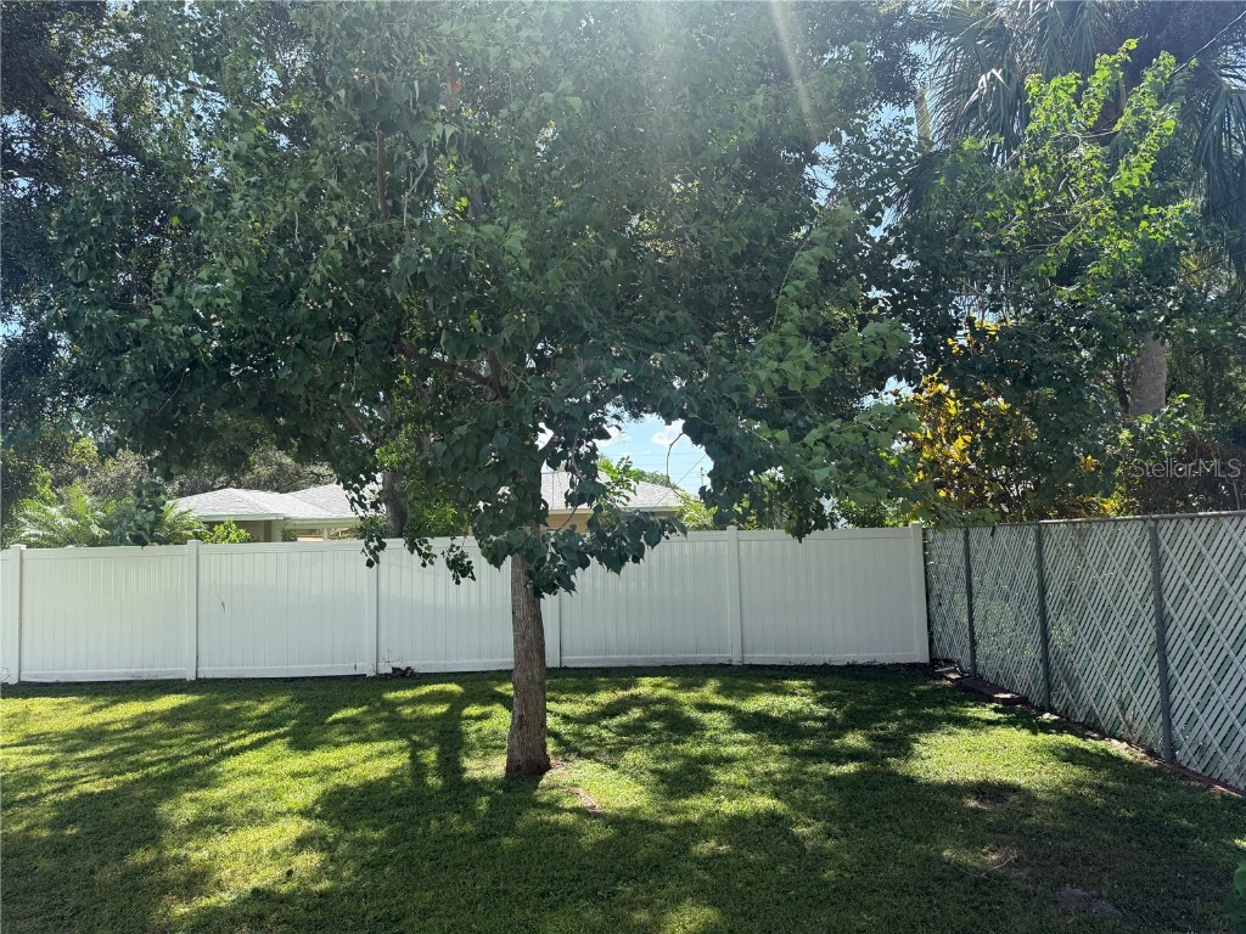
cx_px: 623
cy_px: 467
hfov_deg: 71.6
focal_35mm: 24
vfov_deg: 56.8
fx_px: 864
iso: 100
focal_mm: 6.76
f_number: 1.78
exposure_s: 1/1770
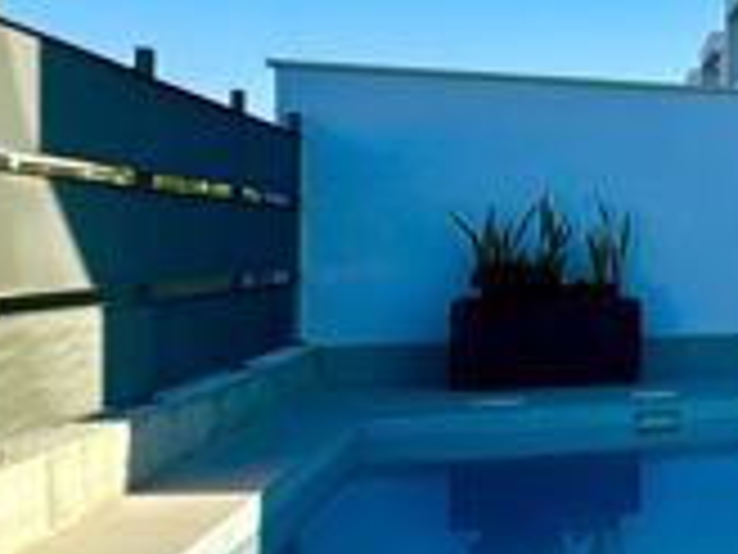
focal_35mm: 60
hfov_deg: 21.6
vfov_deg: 24.4
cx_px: 1312
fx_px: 1279
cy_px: 248
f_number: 2.2
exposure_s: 1/917
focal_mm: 2.22
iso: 40
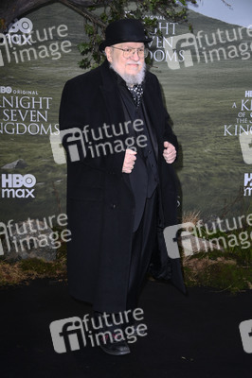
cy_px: 189
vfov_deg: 31.0
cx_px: 126
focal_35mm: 65
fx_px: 684
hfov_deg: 20.9
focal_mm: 65
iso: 640
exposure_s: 1/250
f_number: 5.6
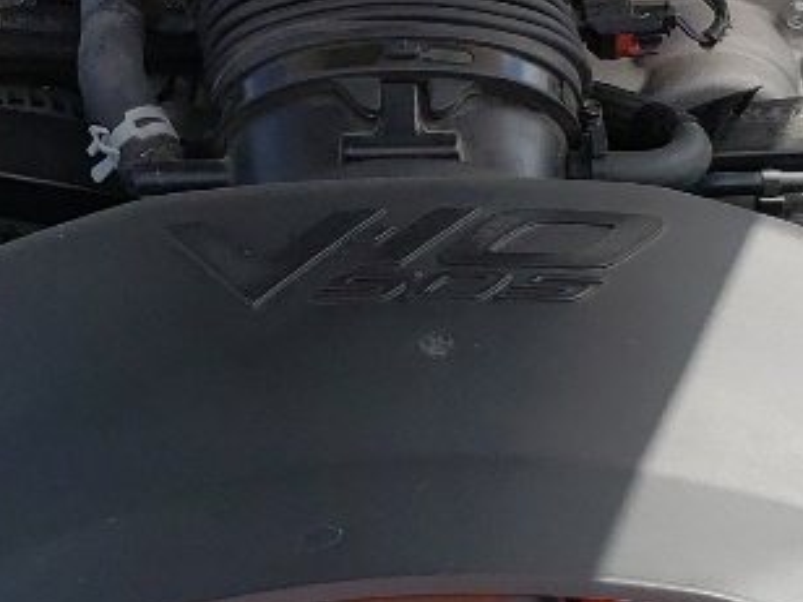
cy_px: 222
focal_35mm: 135
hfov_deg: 14.6
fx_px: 3132
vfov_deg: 11.0
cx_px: 349
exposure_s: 1/3333
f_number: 1.5
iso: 50
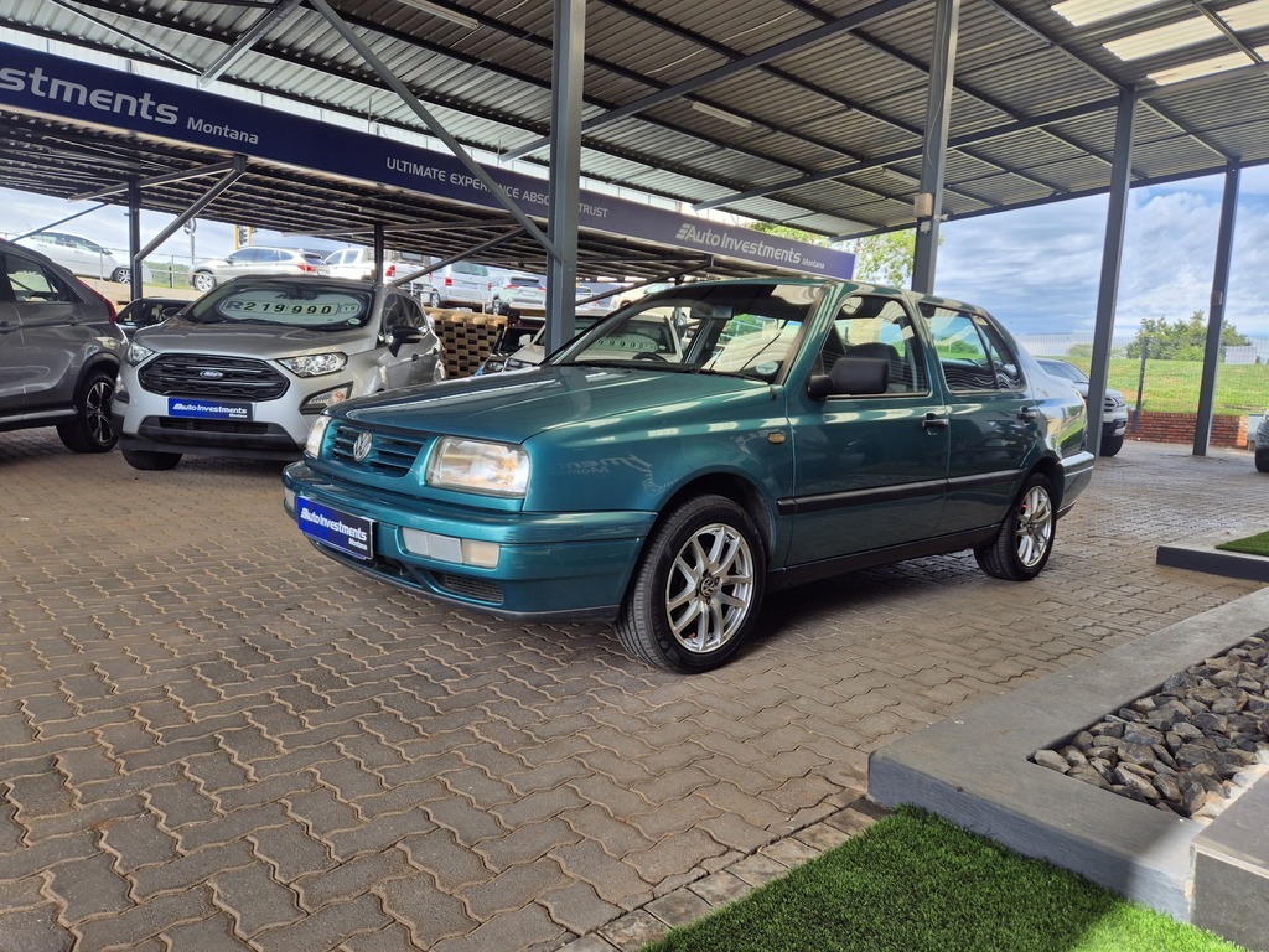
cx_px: 634
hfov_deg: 73.9
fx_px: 843
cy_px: 476
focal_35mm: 23
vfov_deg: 58.9
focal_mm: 5.4
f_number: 1.8
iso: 25
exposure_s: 1/916
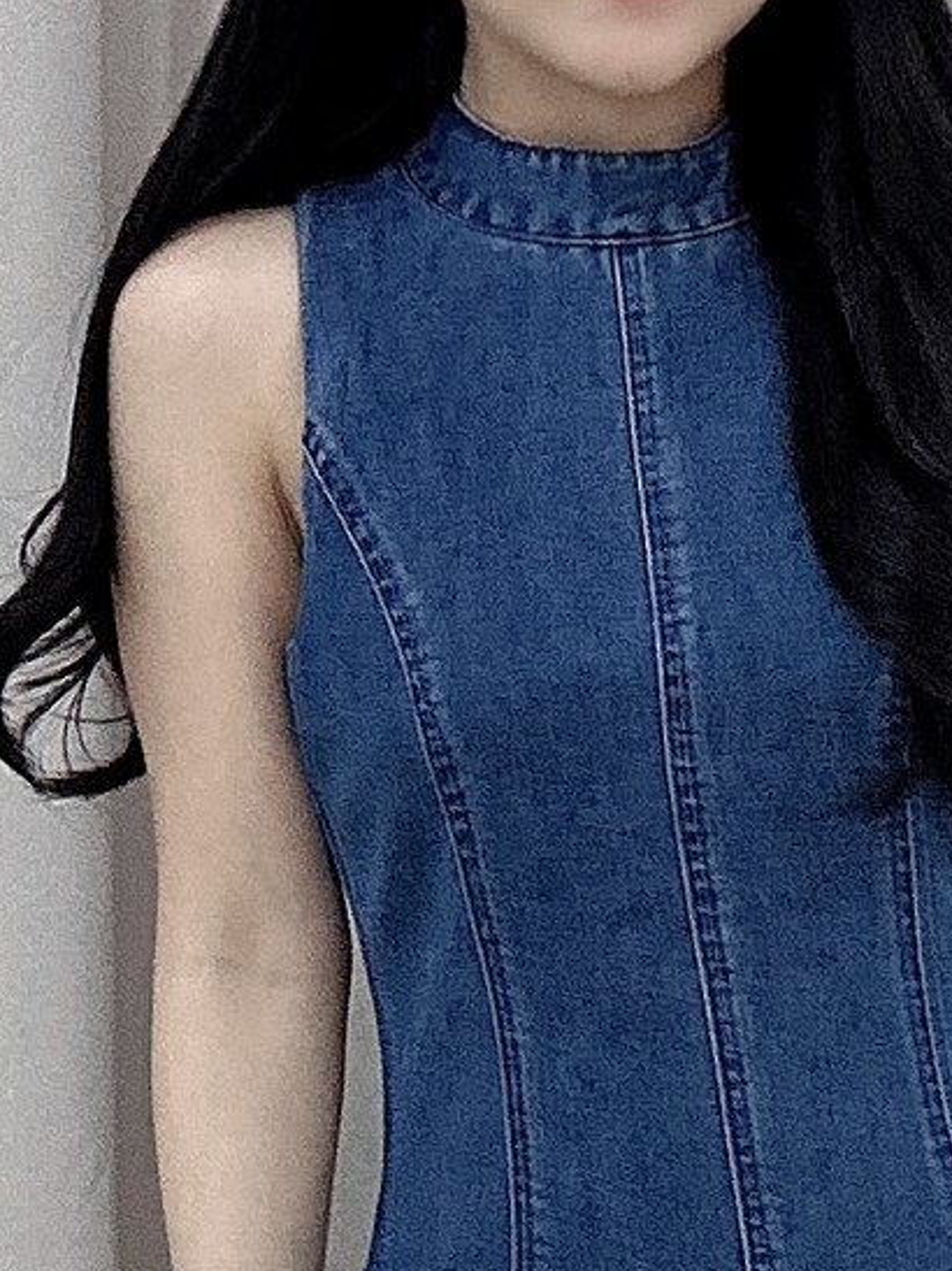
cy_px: 1652
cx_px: 604
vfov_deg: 18.1
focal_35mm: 101
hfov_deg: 14.6
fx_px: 3705
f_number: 1.9
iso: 100
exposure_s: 1/50
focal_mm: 2.69
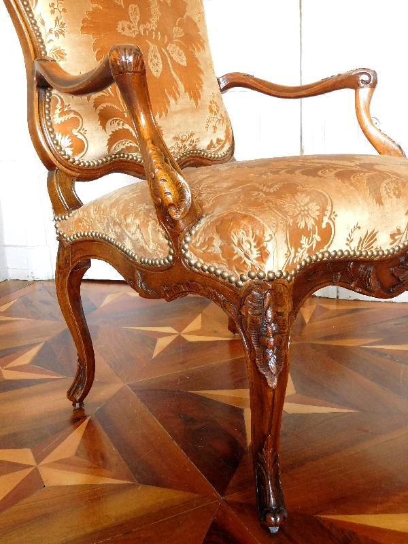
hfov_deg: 40.7
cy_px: 272
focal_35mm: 35
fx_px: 550
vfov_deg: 52.6
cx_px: 204
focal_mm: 6.2
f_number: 3.8
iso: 450
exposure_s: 1/8
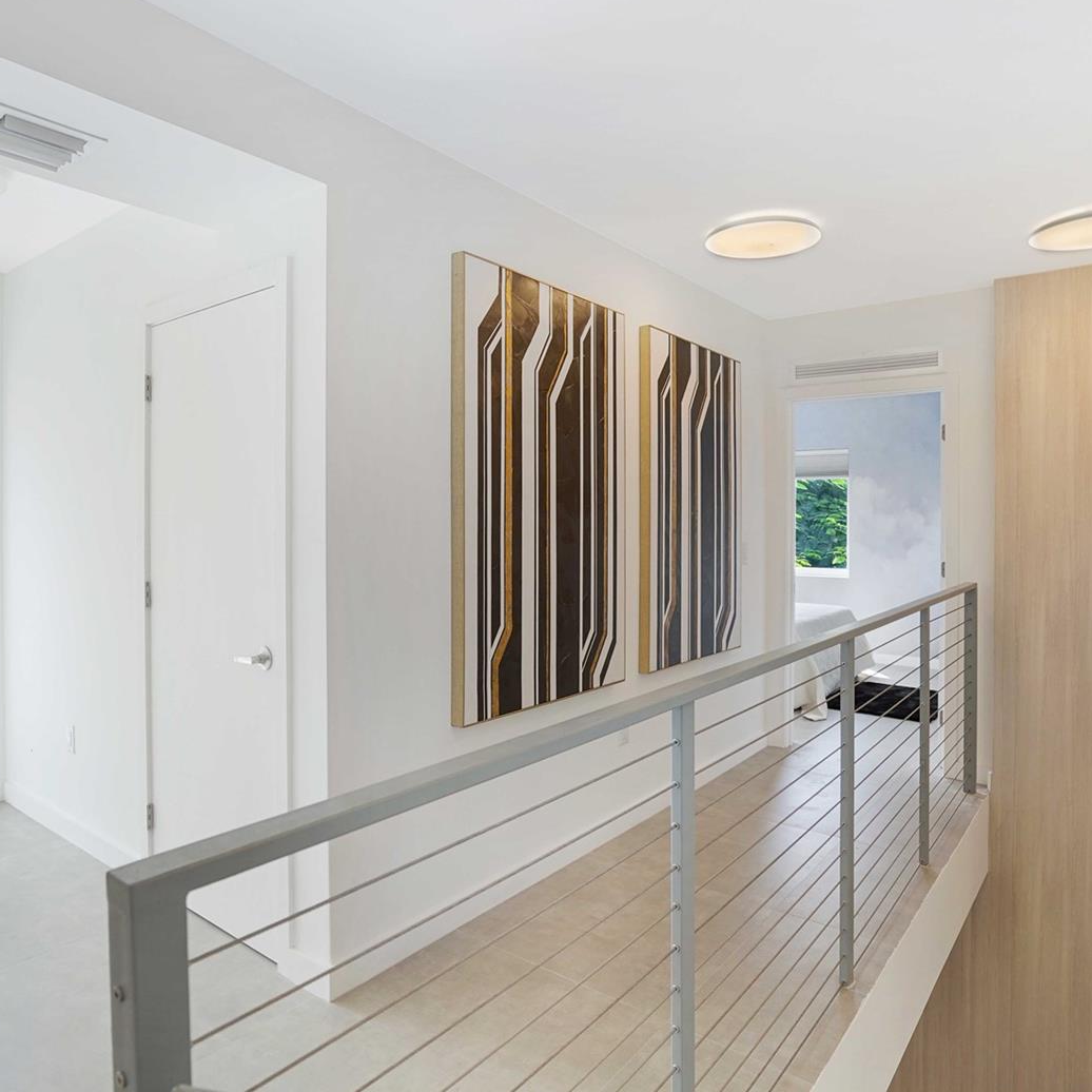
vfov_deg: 72.1
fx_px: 749
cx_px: 472
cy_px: 532
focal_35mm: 21
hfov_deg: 71.8
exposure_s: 1/160
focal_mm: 16
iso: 250
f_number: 4.5
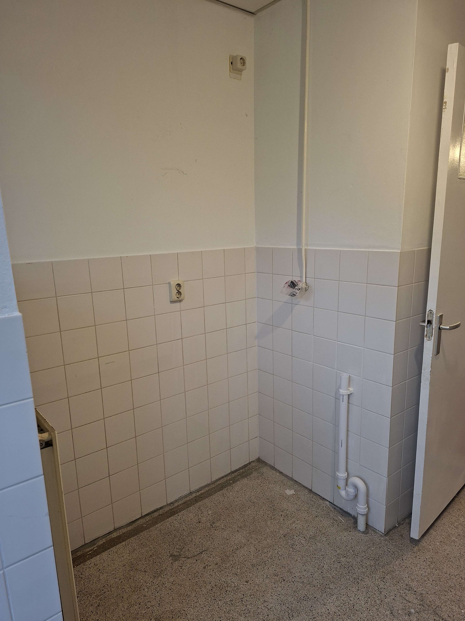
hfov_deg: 58.9
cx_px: 232
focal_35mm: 23
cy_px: 310
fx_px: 412
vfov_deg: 73.9
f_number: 1.8
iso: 250
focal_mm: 5.54
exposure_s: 1/100
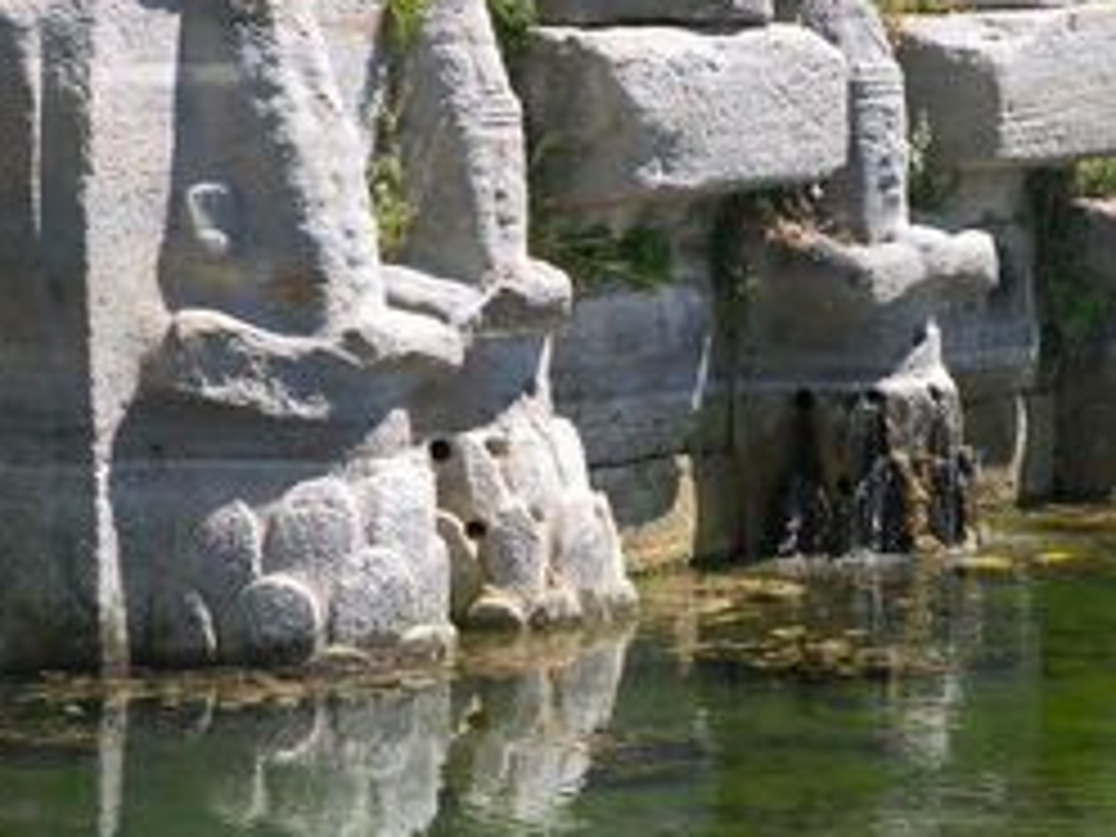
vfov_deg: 7.8
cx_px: 772
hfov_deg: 10.4
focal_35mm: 190
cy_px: 256
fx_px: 6125
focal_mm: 27.8
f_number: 4
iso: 50
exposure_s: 1/250
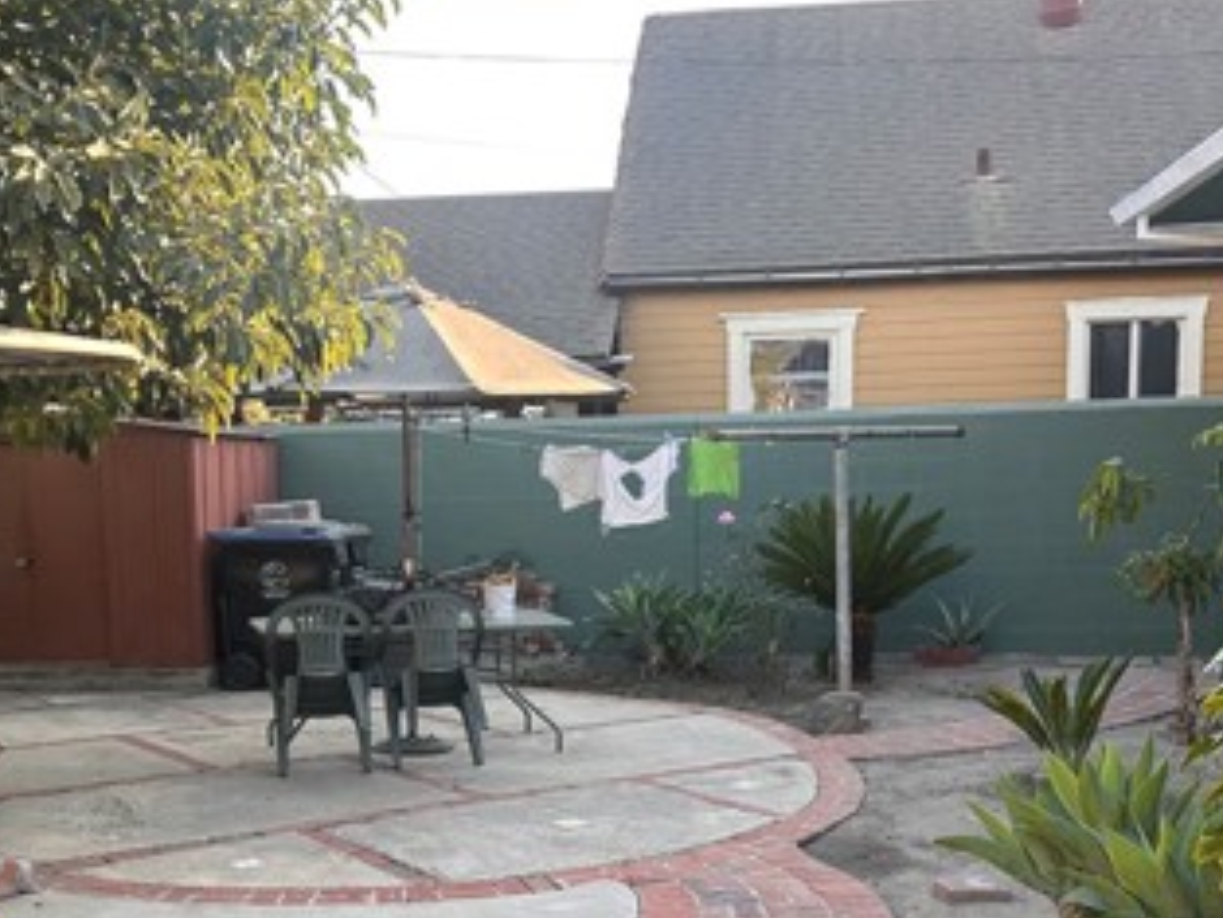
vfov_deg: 29.1
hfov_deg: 38.8
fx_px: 1732
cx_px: 516
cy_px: 711
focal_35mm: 49
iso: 80
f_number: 1.78
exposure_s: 1/417
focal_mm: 6.86
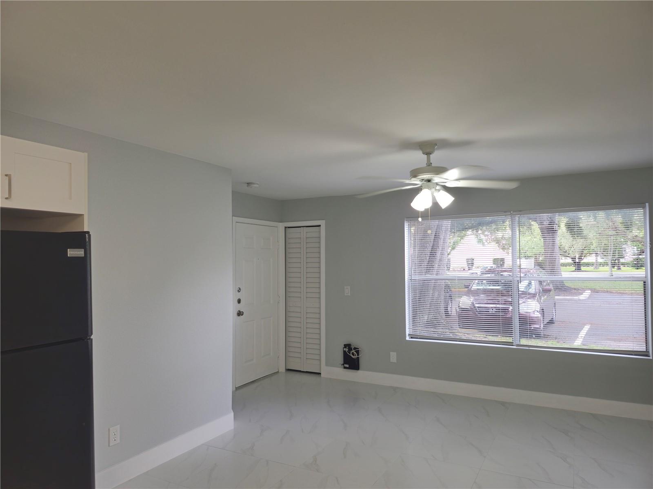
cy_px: 244
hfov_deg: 73.9
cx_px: 326
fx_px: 434
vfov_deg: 58.9
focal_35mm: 23
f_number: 1.8
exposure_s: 1/60
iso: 50
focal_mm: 5.54
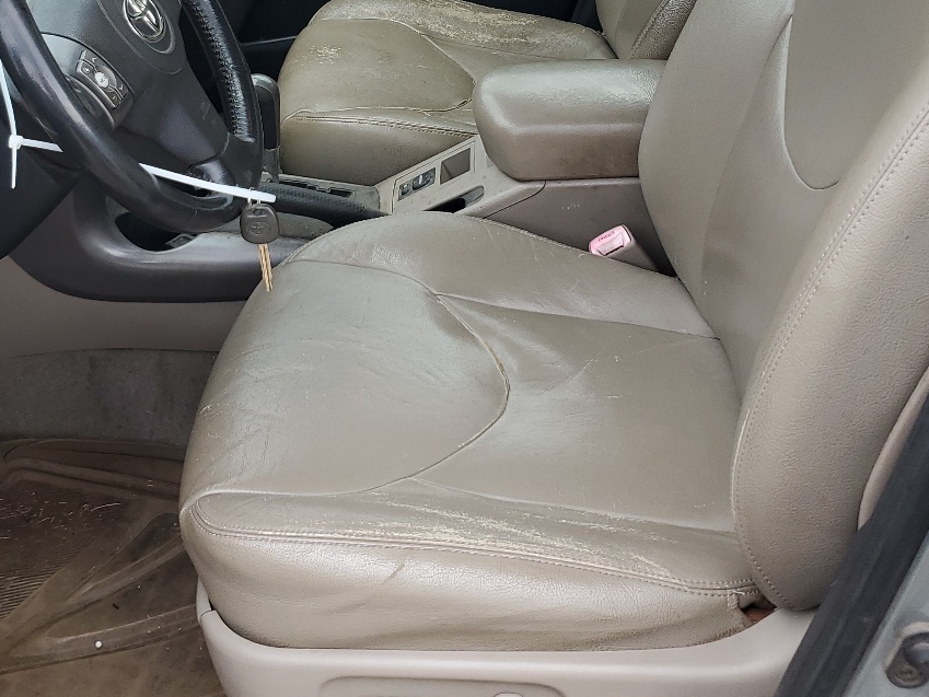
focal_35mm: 49
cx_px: 323
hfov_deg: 38.5
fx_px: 1315
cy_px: 138
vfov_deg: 29.0
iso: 50
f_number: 1.5
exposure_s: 1/179
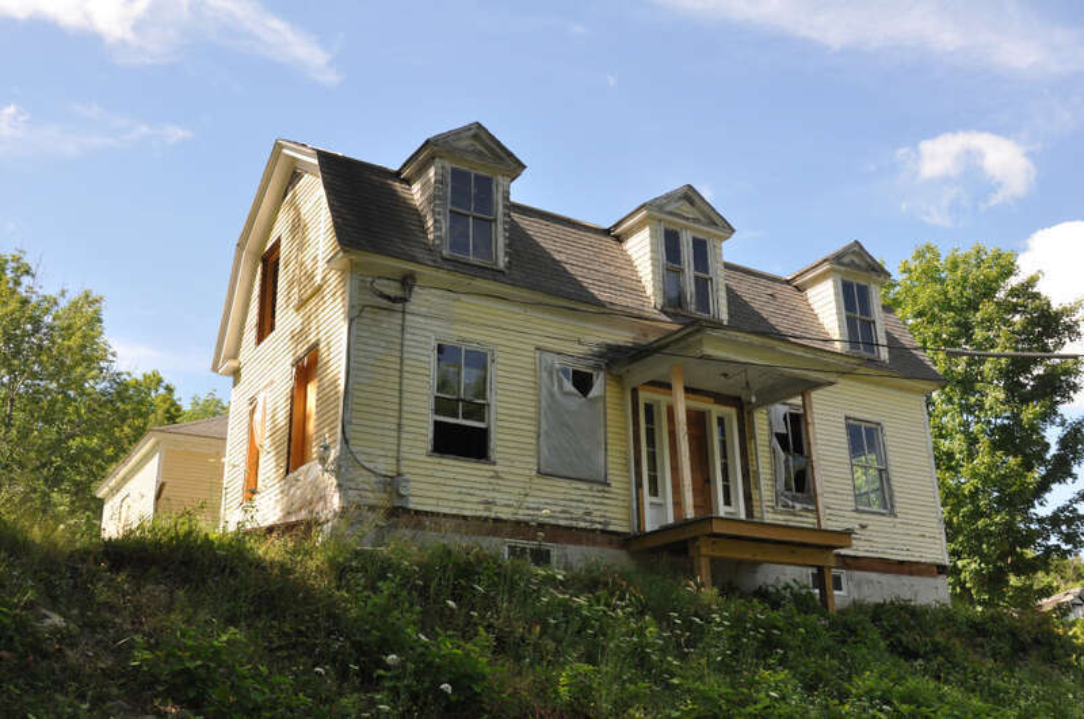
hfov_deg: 53.2
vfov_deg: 36.8
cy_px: 360
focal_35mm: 36
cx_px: 542
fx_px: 1082
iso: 400
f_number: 7.1
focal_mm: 24
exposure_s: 1/500
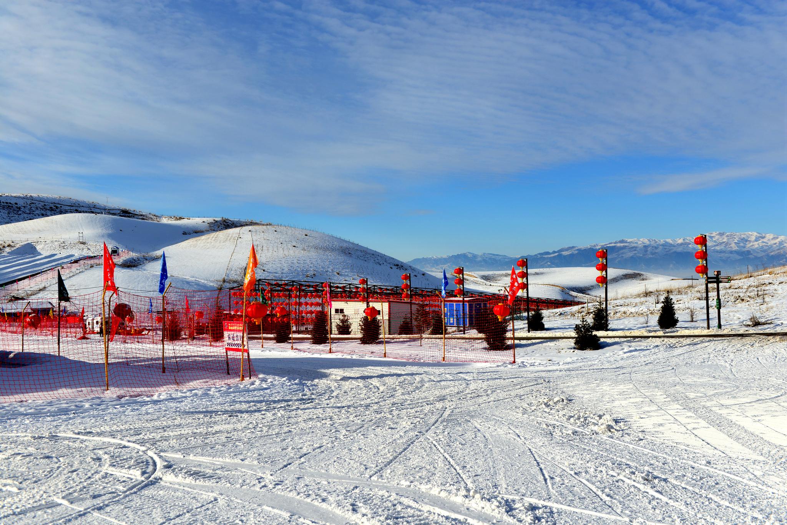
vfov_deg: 36.9
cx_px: 394
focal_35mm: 36
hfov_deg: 53.1
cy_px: 262
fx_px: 787
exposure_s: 1/800
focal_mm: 36
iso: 100
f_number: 8
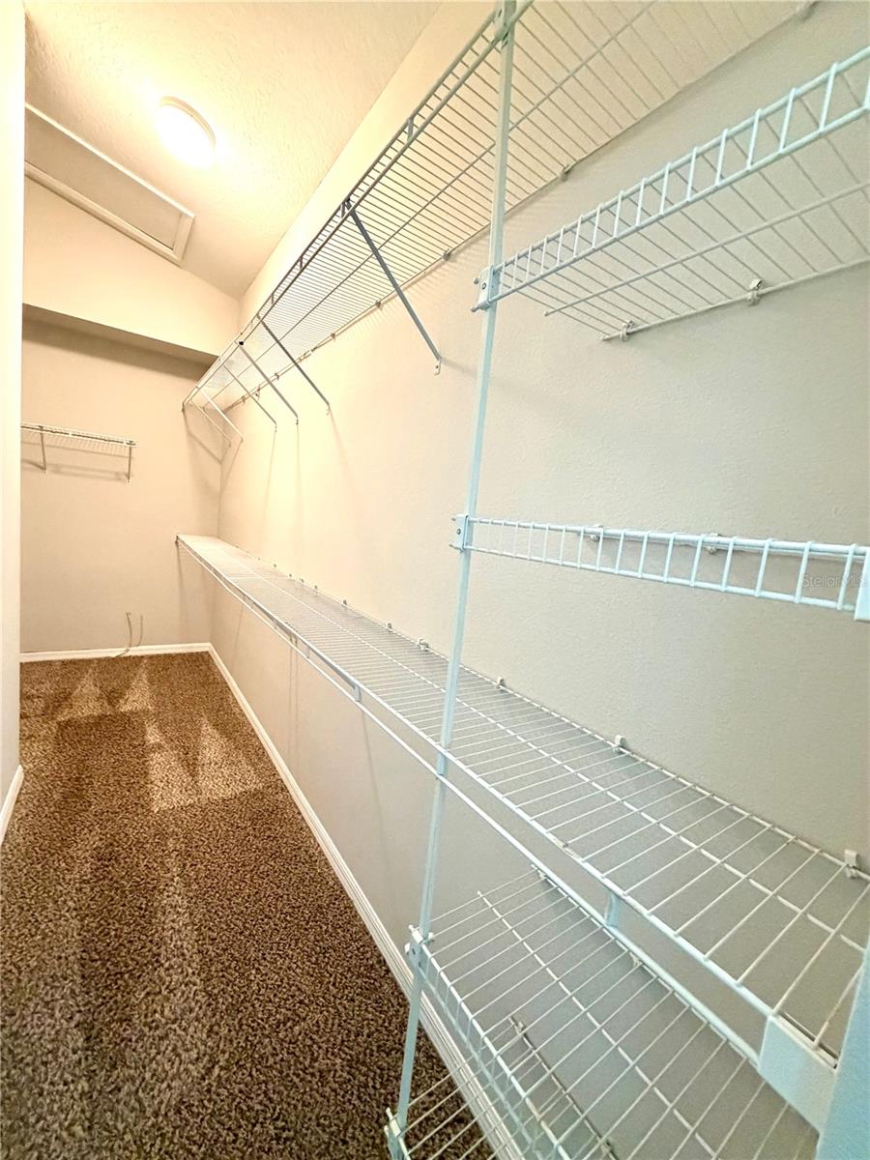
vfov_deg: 102.1
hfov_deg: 85.7
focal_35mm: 14
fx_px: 469
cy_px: 580
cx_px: 435
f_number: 2.2
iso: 640
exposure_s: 1/60
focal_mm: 2.22
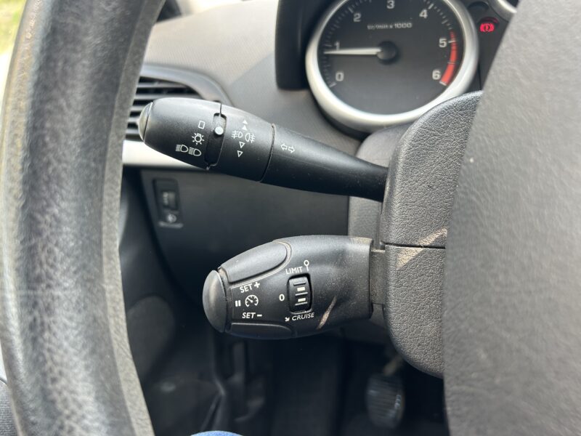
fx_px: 436
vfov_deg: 53.1
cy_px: 218
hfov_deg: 67.3
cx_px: 290
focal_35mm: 26
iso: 80
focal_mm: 5.7
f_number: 1.5
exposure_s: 1/121
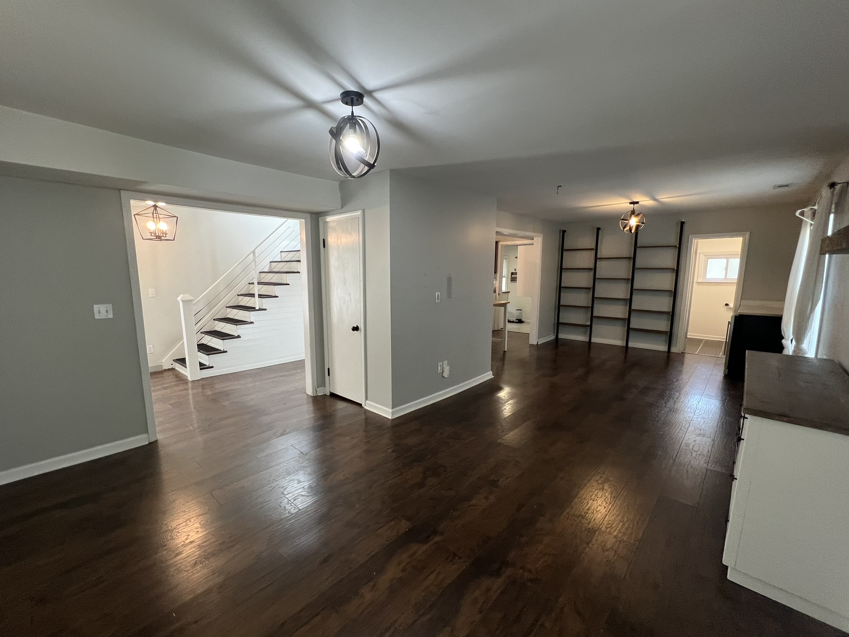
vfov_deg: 85.7
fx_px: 343
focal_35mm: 14
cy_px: 325
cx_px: 401
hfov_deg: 102.0
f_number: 1.8
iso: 160
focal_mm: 1.57
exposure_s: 1/60
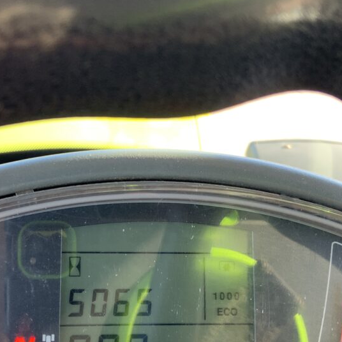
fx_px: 548
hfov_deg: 34.5
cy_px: 200
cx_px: 127
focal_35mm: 49
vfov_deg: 34.6
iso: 40
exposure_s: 1/71
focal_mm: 3
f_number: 1.8
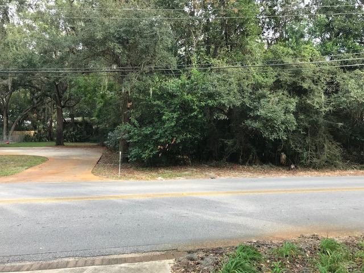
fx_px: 294
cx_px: 182
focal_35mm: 28
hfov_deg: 63.4
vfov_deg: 49.7
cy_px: 136
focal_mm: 3.99
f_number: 1.8
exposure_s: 1/198
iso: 20
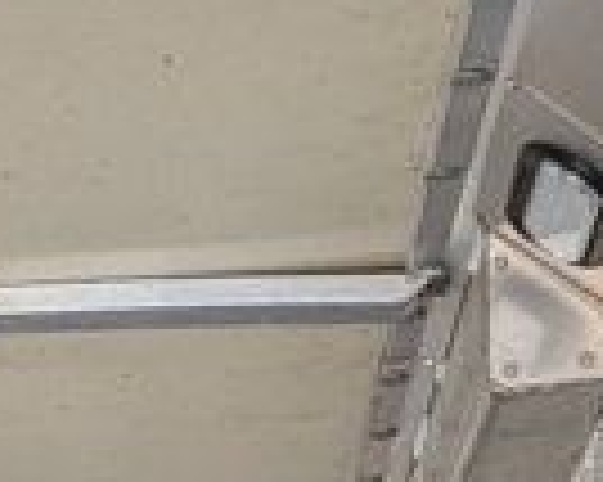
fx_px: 3192
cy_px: 1534
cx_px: -855
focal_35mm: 179
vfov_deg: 7.4
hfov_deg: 9.6
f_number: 1.68
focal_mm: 6.9
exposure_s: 1/194
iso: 17
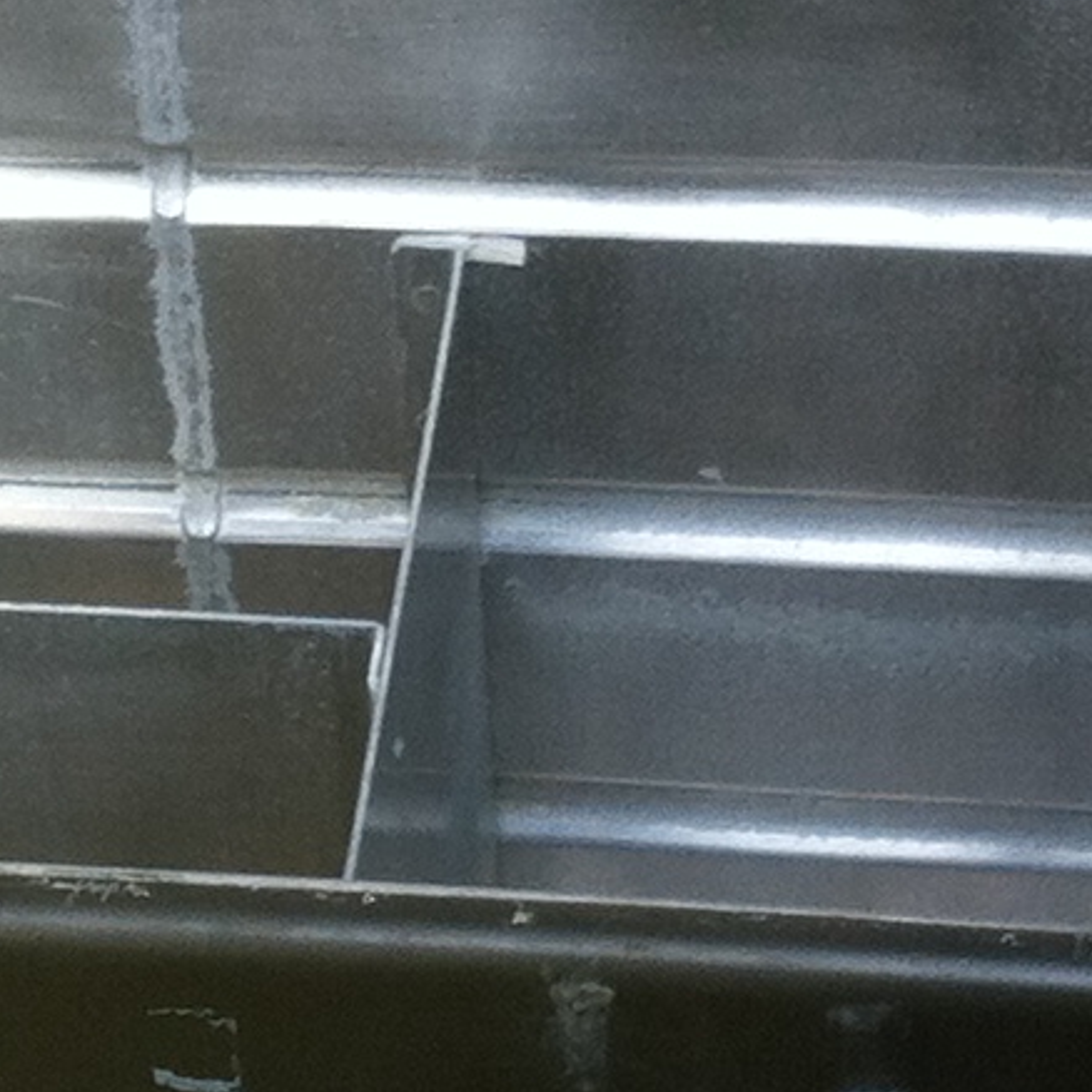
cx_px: 177
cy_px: 299
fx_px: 6531
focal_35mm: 183
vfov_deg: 9.5
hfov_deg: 9.5
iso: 80
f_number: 2.8
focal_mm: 3.85
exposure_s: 1/158
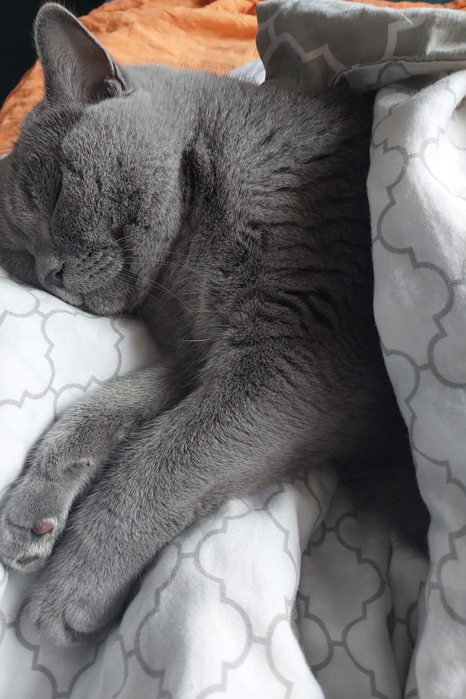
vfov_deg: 58.7
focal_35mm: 32
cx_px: 201
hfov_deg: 41.0
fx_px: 621
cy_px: 347
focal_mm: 4.6
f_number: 1.8
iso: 160
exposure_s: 1/50
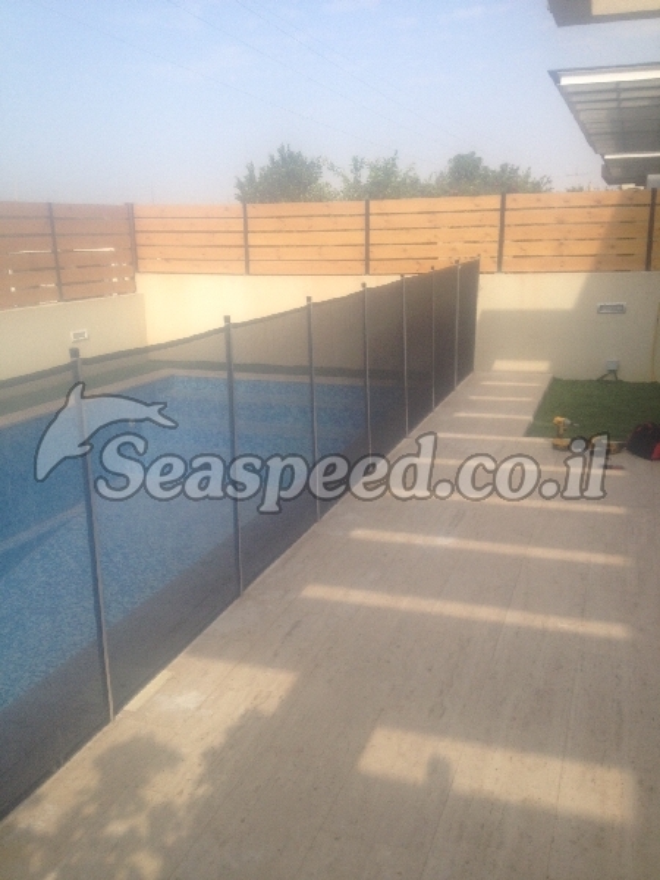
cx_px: 330
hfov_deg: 40.7
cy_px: 440
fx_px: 890
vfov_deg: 52.6
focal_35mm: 35
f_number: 2.4
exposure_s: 1/1346
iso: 50
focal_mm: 4.28
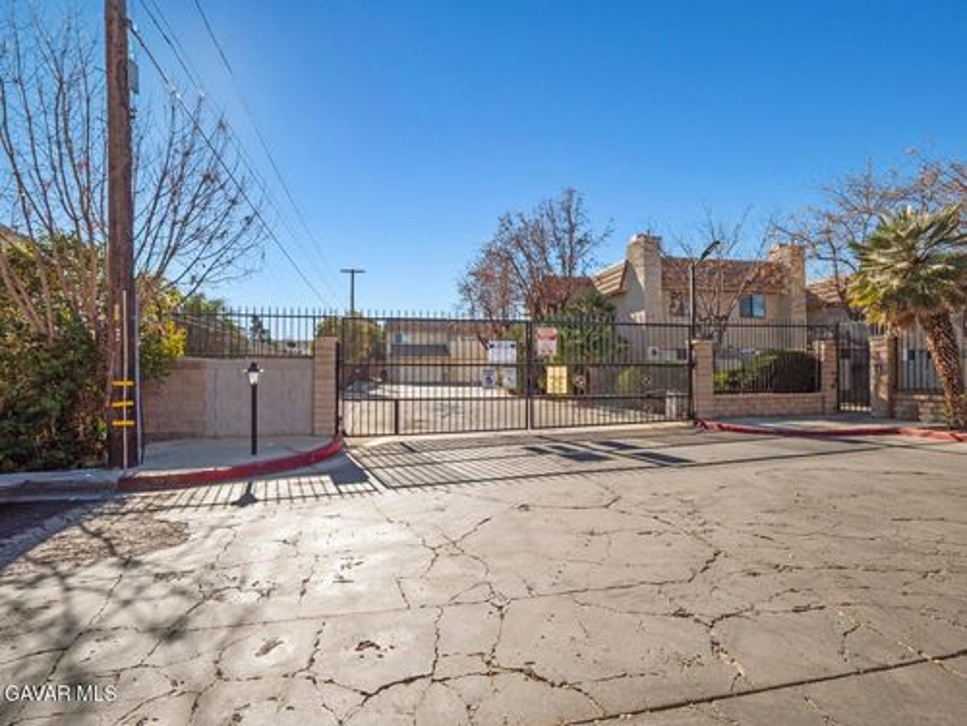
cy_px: 363
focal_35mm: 16
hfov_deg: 94.5
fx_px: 447
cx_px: 484
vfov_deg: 78.1
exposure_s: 1/500
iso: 200
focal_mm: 8
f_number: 8
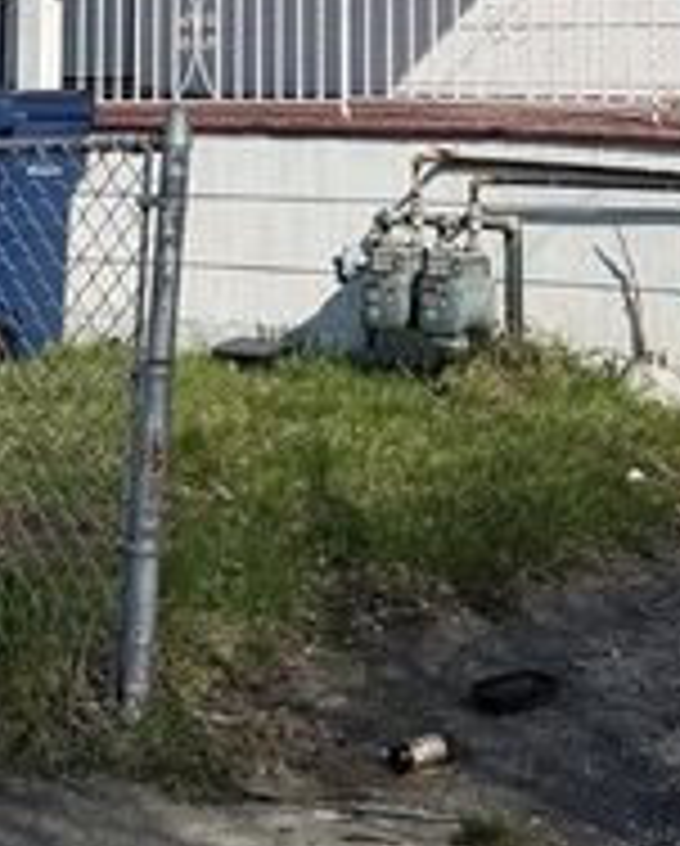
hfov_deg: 18.5
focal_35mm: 83
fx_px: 2083
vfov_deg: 20.7
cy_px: -281
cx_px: 468
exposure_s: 1/4673
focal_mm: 6.76
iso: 80
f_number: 1.78
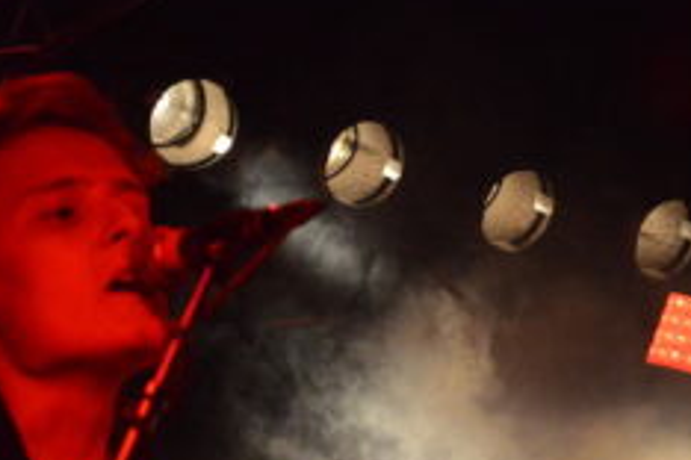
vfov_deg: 6.6
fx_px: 3959
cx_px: 182
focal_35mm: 206
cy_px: 488
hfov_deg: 10.0
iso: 3200
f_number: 5.6
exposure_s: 1/250
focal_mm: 55
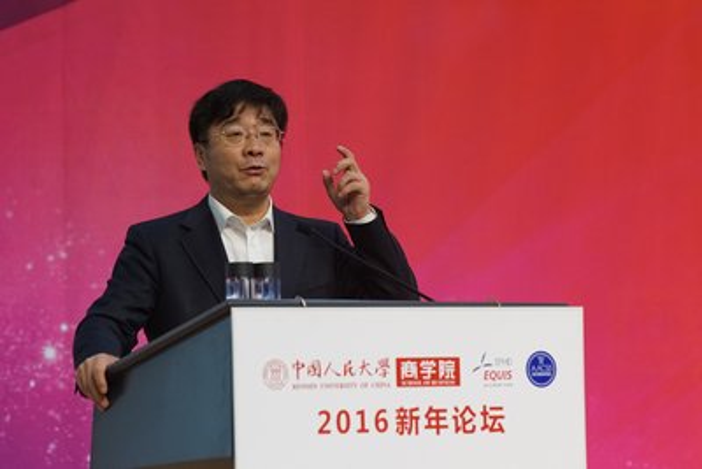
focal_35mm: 180
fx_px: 3511
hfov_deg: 11.4
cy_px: 234
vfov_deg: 7.6
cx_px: 351
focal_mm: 120
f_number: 4
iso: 2000
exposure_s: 1/200
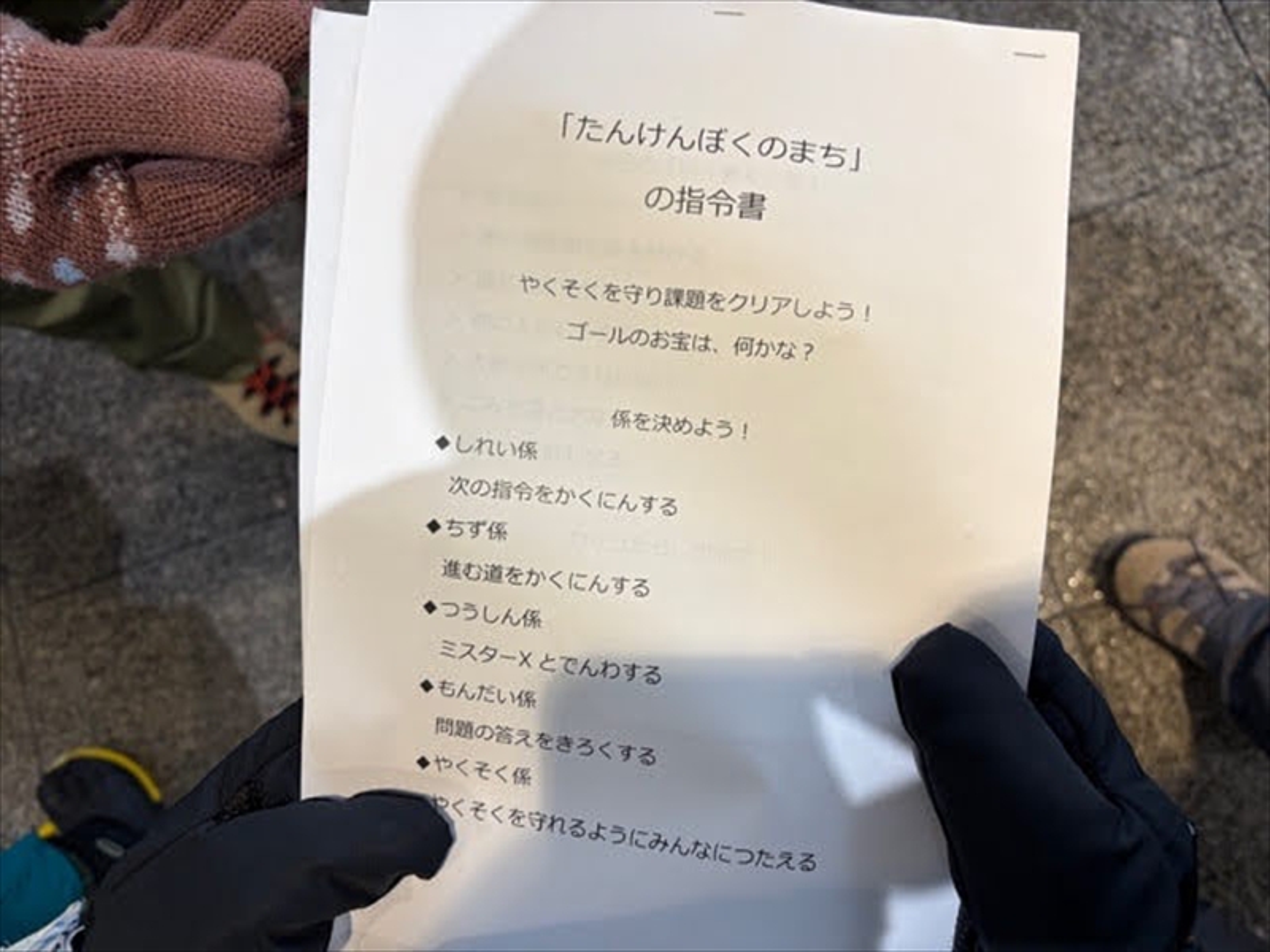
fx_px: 954
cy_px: 476
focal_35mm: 26
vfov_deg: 53.1
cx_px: 635
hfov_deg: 67.3
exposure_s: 1/122
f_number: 1.6
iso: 40
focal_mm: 5.96
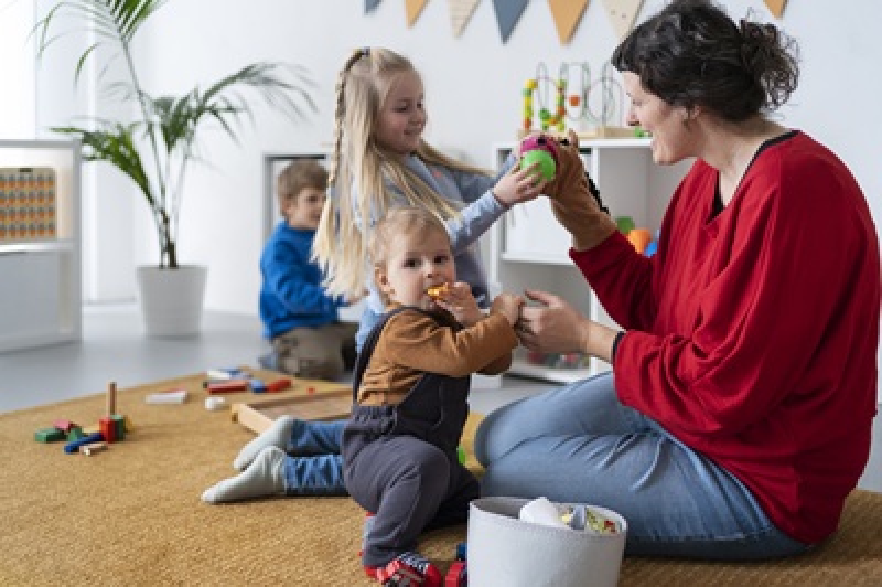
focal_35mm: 35
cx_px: 441
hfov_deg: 54.5
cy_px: 294
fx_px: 857
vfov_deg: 37.8
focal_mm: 35
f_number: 1.8
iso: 400
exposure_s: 1/250
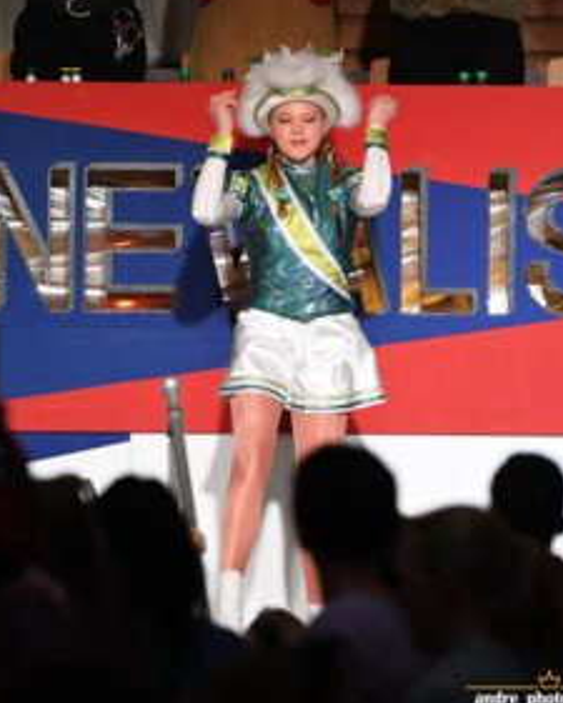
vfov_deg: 5.2
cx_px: 304
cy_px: 228
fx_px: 7716
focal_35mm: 371
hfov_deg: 4.2
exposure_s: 1/500
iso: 1600
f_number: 2.8
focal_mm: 185
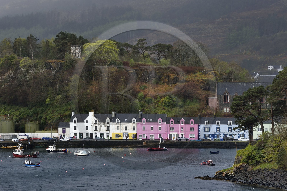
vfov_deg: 6.9
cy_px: 96
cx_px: 144
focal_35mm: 200
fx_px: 1594
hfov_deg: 10.3
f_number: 9
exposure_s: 1/320
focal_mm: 200
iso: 200
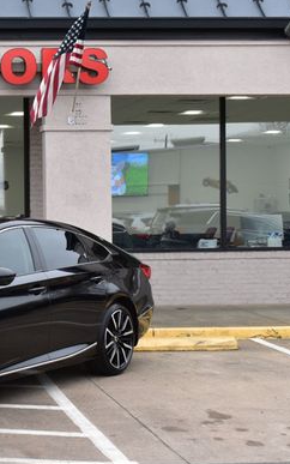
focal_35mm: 86
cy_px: 233
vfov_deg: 24.1
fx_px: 1087
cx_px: -78
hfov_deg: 14.6
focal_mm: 34
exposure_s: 1/80
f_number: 8
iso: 400
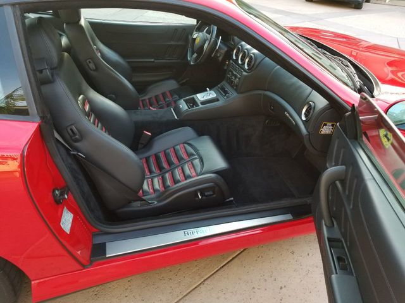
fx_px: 304
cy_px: 152
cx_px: 202
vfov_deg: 53.1
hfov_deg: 67.3
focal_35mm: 26
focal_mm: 4.3
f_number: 1.7
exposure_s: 1/100
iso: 80
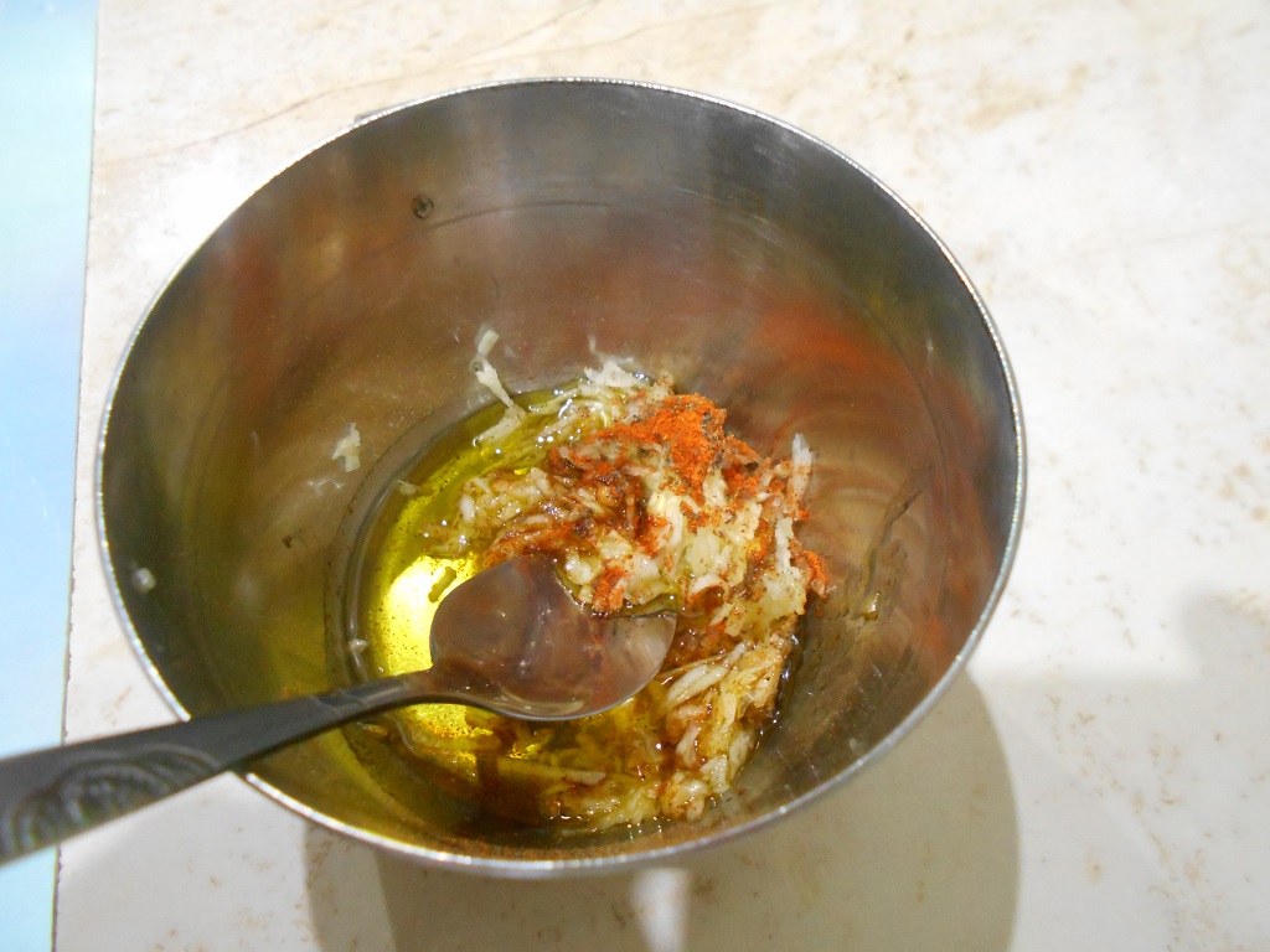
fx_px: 954
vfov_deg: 53.1
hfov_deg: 67.3
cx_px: 635
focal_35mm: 26
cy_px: 476
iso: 720
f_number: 3.2
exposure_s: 1/8
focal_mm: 4.6
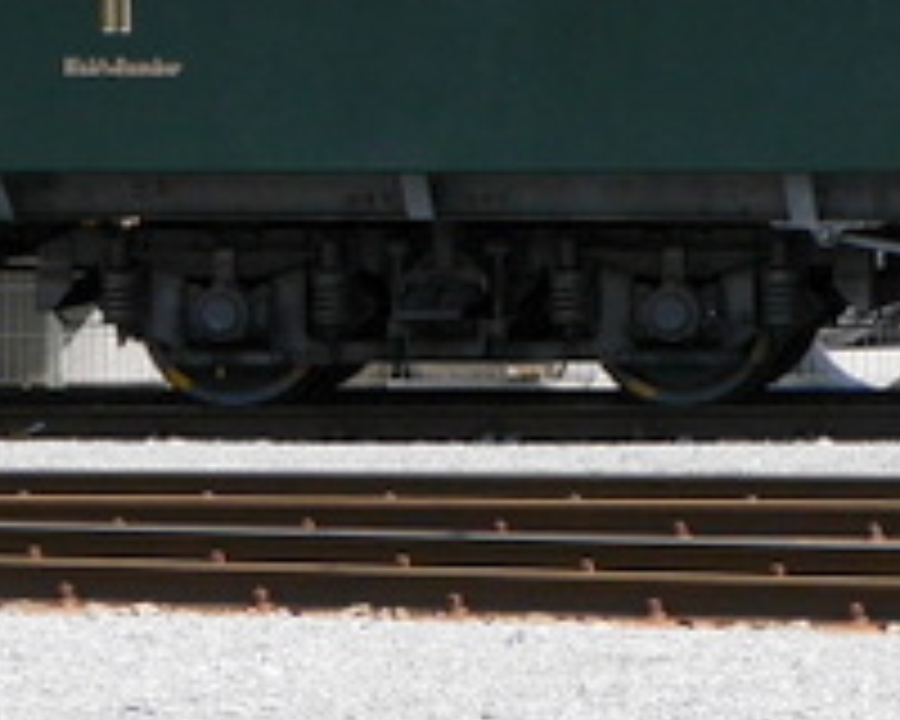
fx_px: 7139
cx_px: 1912
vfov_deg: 5.8
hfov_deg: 6.9
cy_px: -11
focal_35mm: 268
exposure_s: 1/250
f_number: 7.1
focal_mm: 25
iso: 160
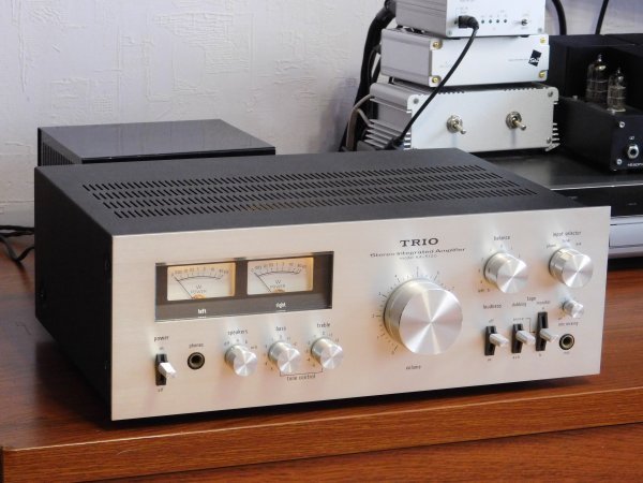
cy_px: 242
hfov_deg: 19.8
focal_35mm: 99
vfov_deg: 14.9
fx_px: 1839
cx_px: 322
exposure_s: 1/25
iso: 800
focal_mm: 17.6
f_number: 4.6
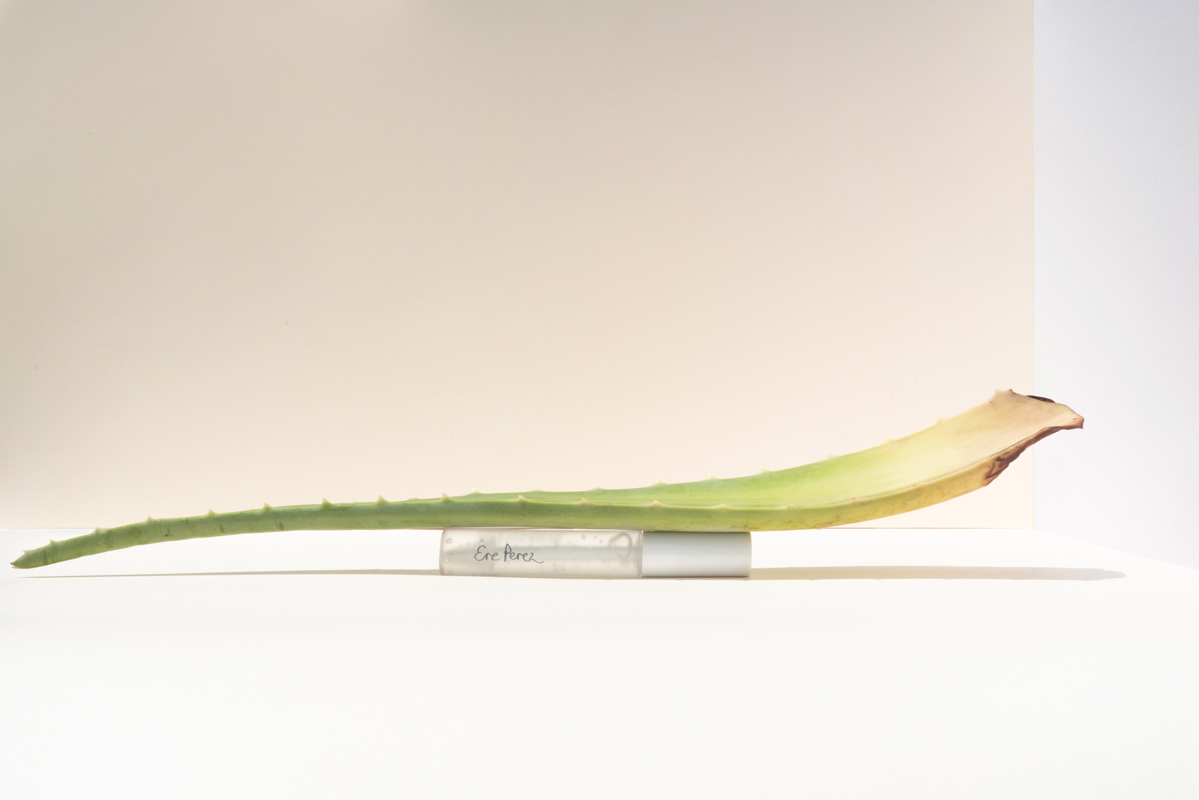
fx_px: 1299
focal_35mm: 39
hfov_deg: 49.5
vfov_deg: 34.2
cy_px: 400
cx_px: 600
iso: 100
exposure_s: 1/100
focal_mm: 39
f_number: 25
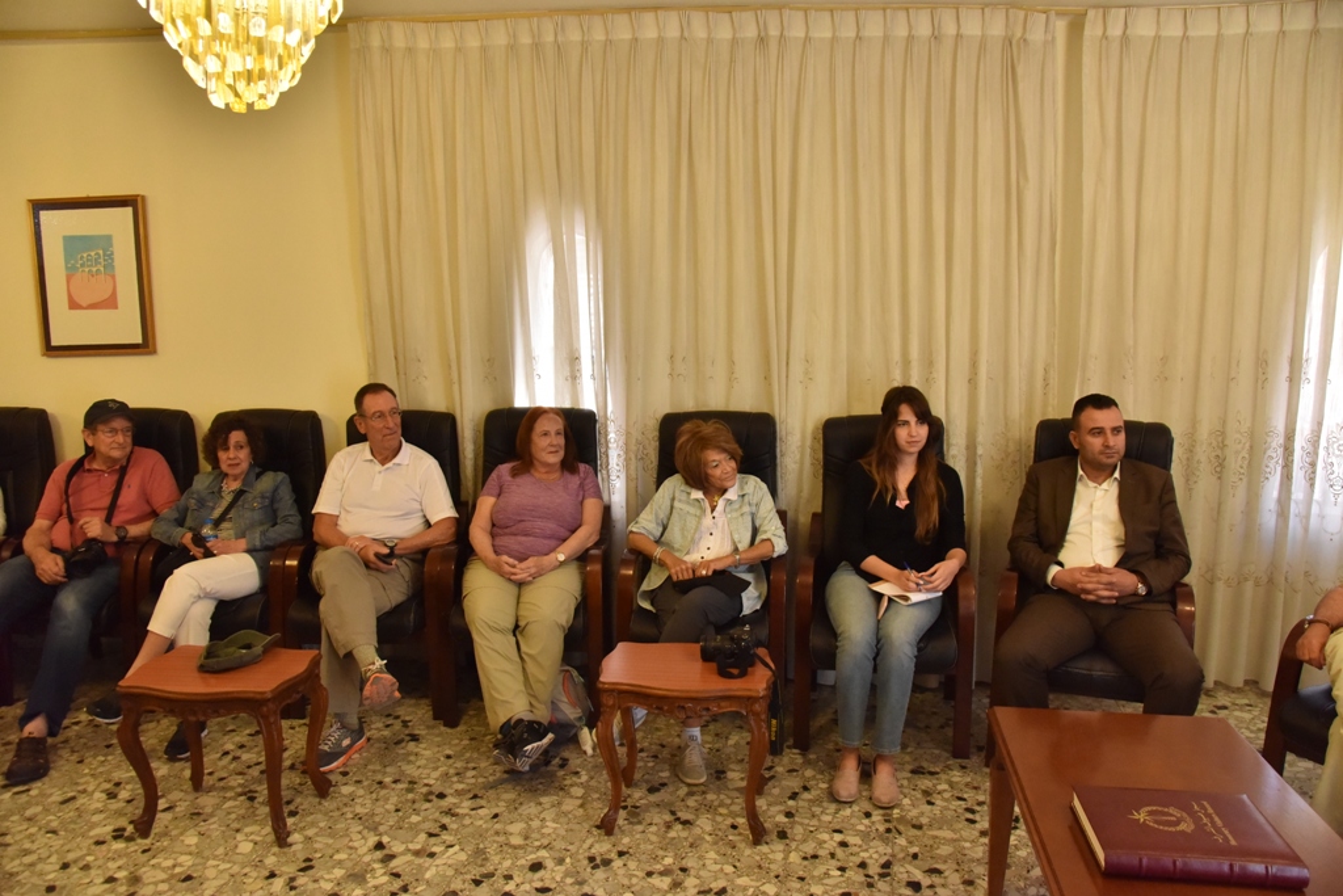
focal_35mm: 24
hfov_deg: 73.7
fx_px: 895
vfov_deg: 53.1
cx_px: 672
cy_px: 448
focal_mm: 24
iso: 3200
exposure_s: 1/250
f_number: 8
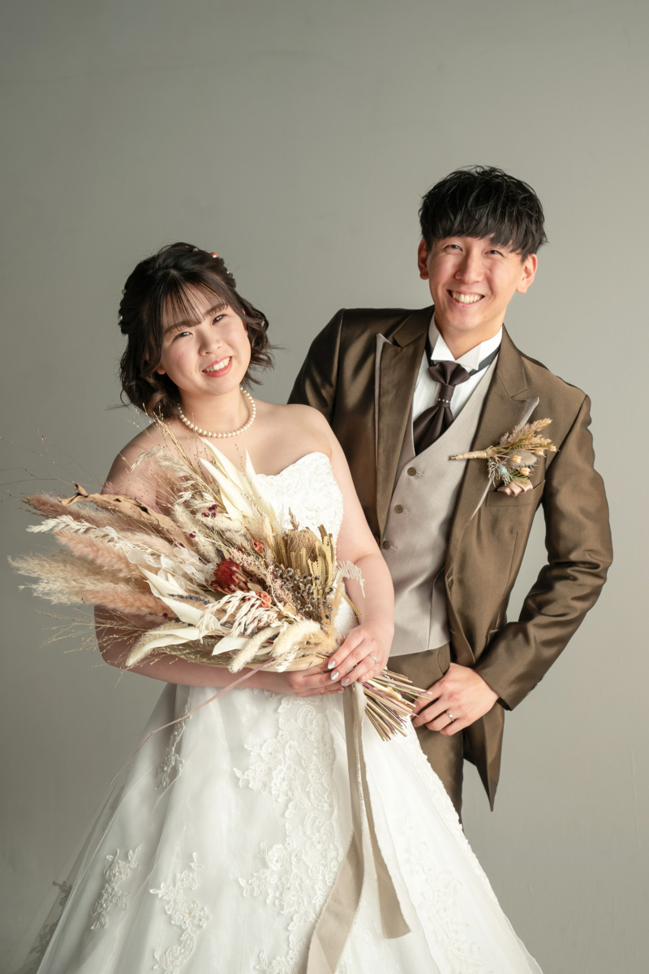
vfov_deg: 36.2
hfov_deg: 24.6
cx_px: 324
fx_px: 1487
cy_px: 487
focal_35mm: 55
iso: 320
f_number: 5
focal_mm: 55
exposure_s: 1/125
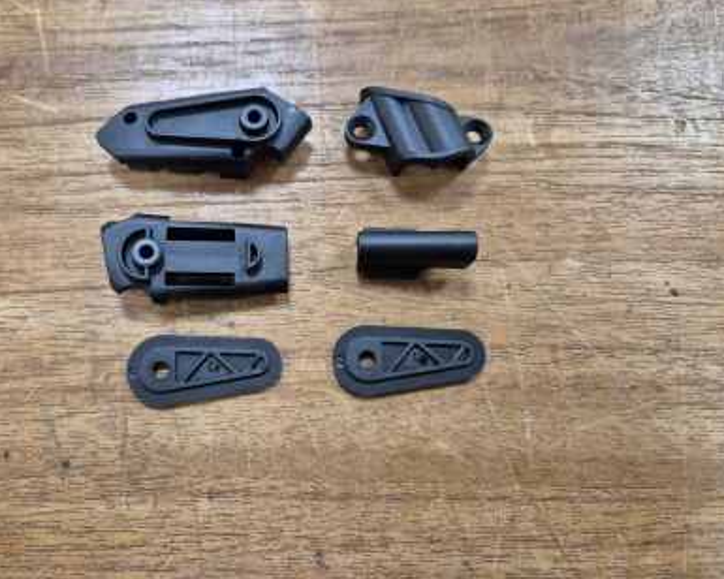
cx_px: 295
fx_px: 600
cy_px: 259
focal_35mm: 28
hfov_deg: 61.8
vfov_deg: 51.4
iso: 250
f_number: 1.8
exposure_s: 1/100
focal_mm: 5.4
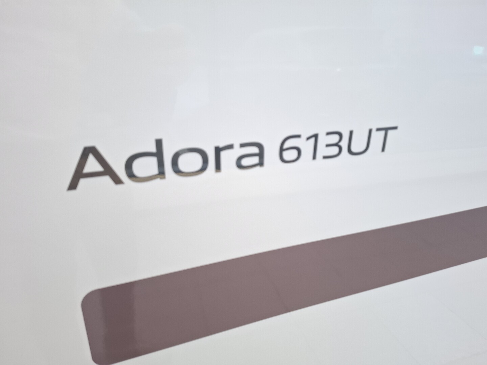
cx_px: 244
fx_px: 324
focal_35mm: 23
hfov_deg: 73.9
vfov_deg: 58.9
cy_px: 182
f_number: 1.8
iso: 320
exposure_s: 1/100
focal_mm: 5.54
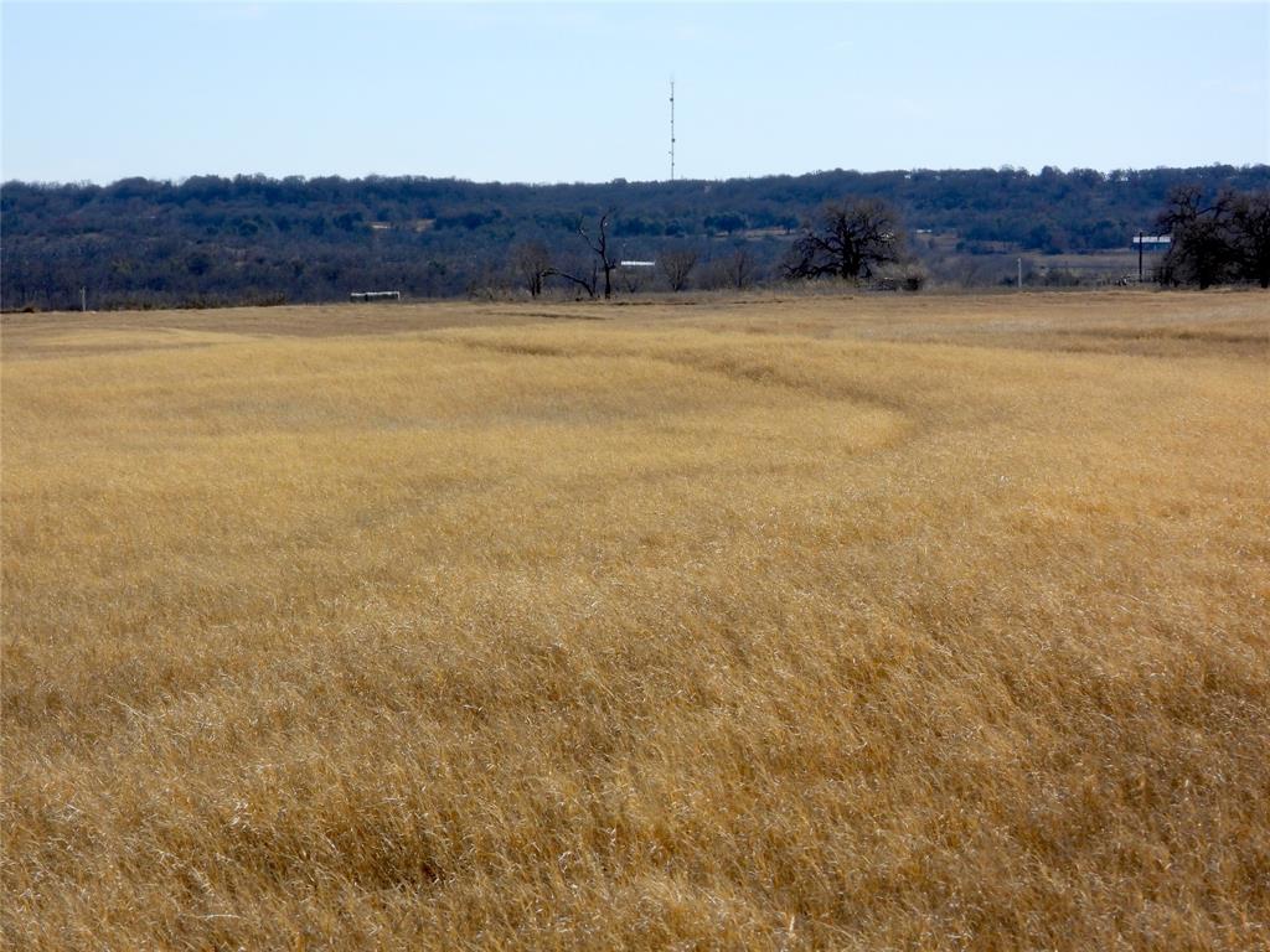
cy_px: 476
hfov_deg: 13.6
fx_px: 5320
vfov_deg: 10.2
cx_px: 635
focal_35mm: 145
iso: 100
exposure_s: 1/1250
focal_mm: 26.1
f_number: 4
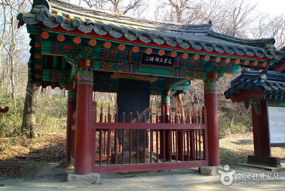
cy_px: 96
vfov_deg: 43.7
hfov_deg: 61.9
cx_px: 142
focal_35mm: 30
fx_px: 238
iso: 200
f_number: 5.6
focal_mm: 20
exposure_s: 1/125
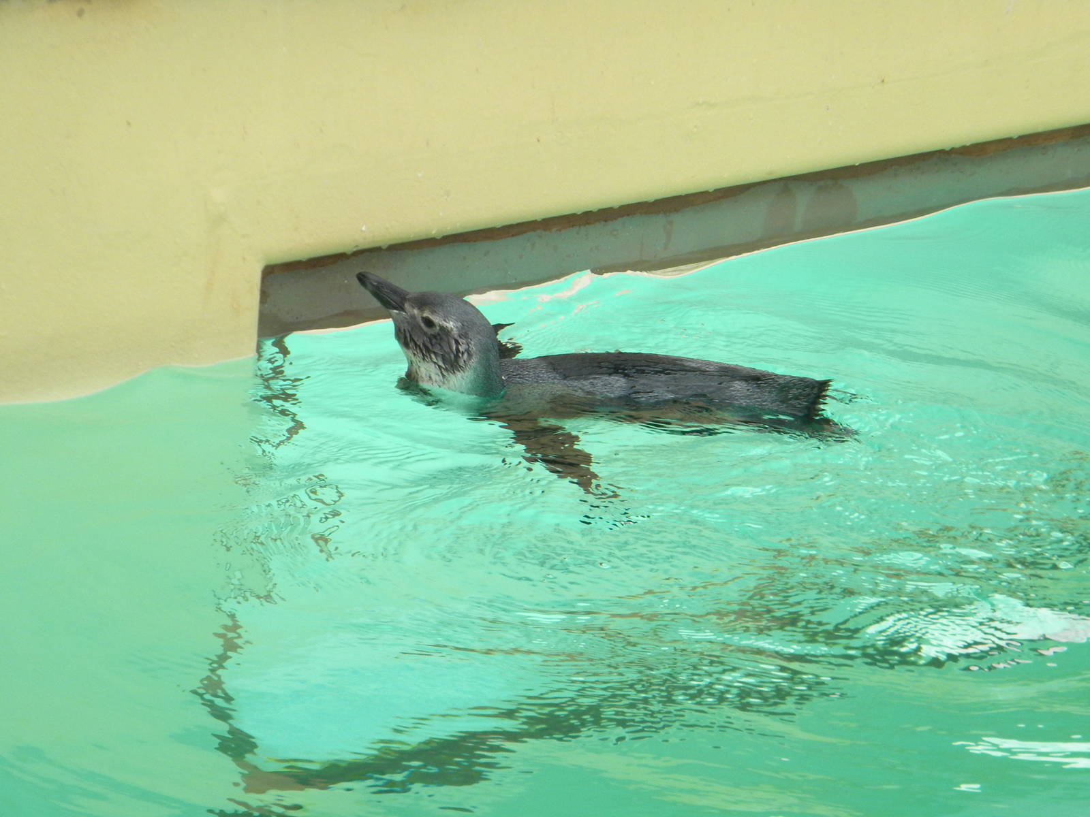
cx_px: 545
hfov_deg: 12.7
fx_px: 4912
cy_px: 408
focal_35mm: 156
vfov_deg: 9.5
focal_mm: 28.3
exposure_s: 1/500
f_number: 5
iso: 232
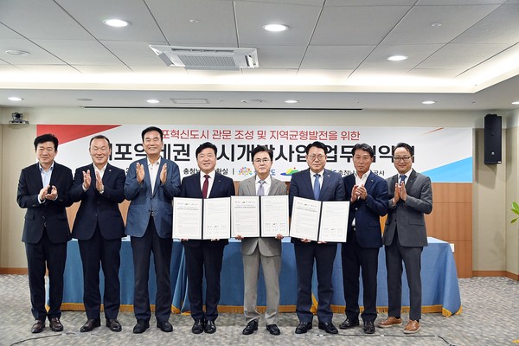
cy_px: 173
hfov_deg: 48.5
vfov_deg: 33.4
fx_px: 577
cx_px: 260
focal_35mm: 40
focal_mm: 40
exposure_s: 1/160
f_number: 4.5
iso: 3200
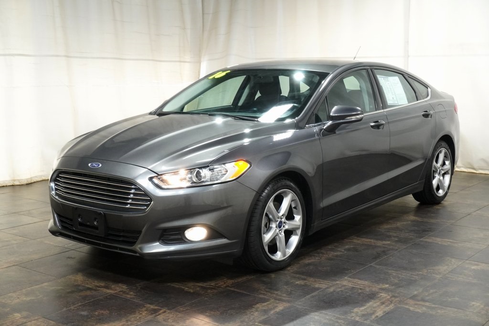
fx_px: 652
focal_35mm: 48
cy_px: 163
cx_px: 244
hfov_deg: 41.1
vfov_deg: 28.1
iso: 2000
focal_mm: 32
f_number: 8
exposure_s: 1/50
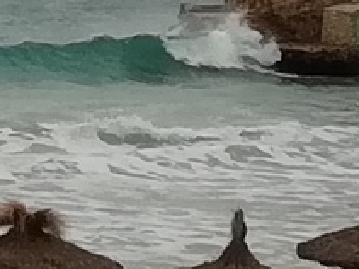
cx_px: -276
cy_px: -196
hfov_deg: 6.4
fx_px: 3141
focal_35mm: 303
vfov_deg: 4.8
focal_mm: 3.46
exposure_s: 1/257
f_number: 2.2
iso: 50
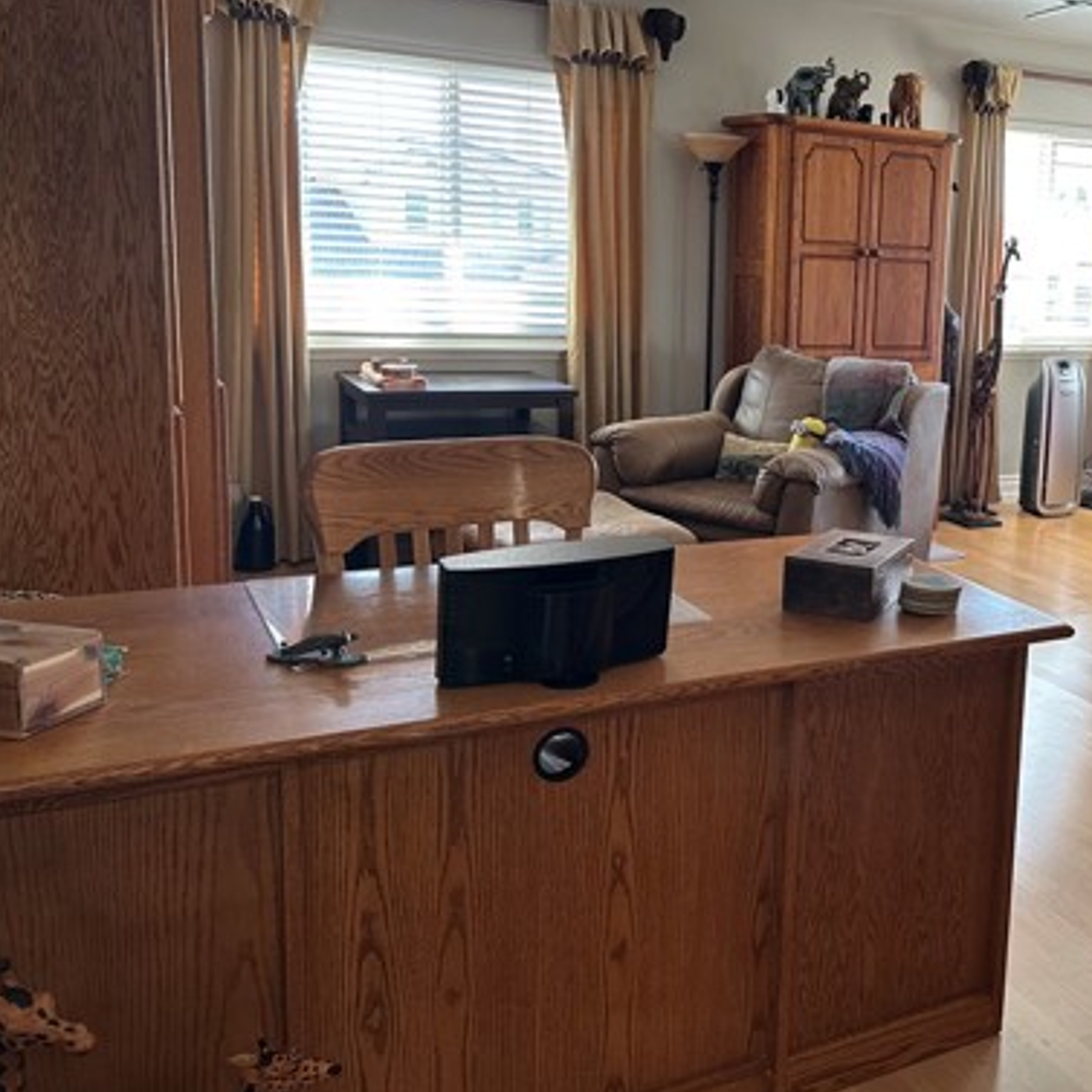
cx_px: 898
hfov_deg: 43.5
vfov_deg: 45.9
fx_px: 1285
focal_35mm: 36
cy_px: 452
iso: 160
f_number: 1.78
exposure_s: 1/120
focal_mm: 6.86
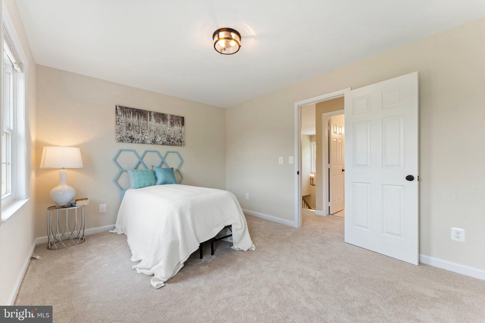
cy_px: 162
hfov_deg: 104.3
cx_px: 242
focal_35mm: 14
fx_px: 189
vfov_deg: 81.2
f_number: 8
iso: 500
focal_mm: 14
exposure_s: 1/3
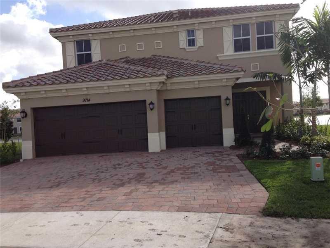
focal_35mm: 33
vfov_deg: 42.9
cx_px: 165
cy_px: 124
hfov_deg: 55.4
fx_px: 315
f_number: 2.4
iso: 50
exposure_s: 1/1232
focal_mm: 4.12
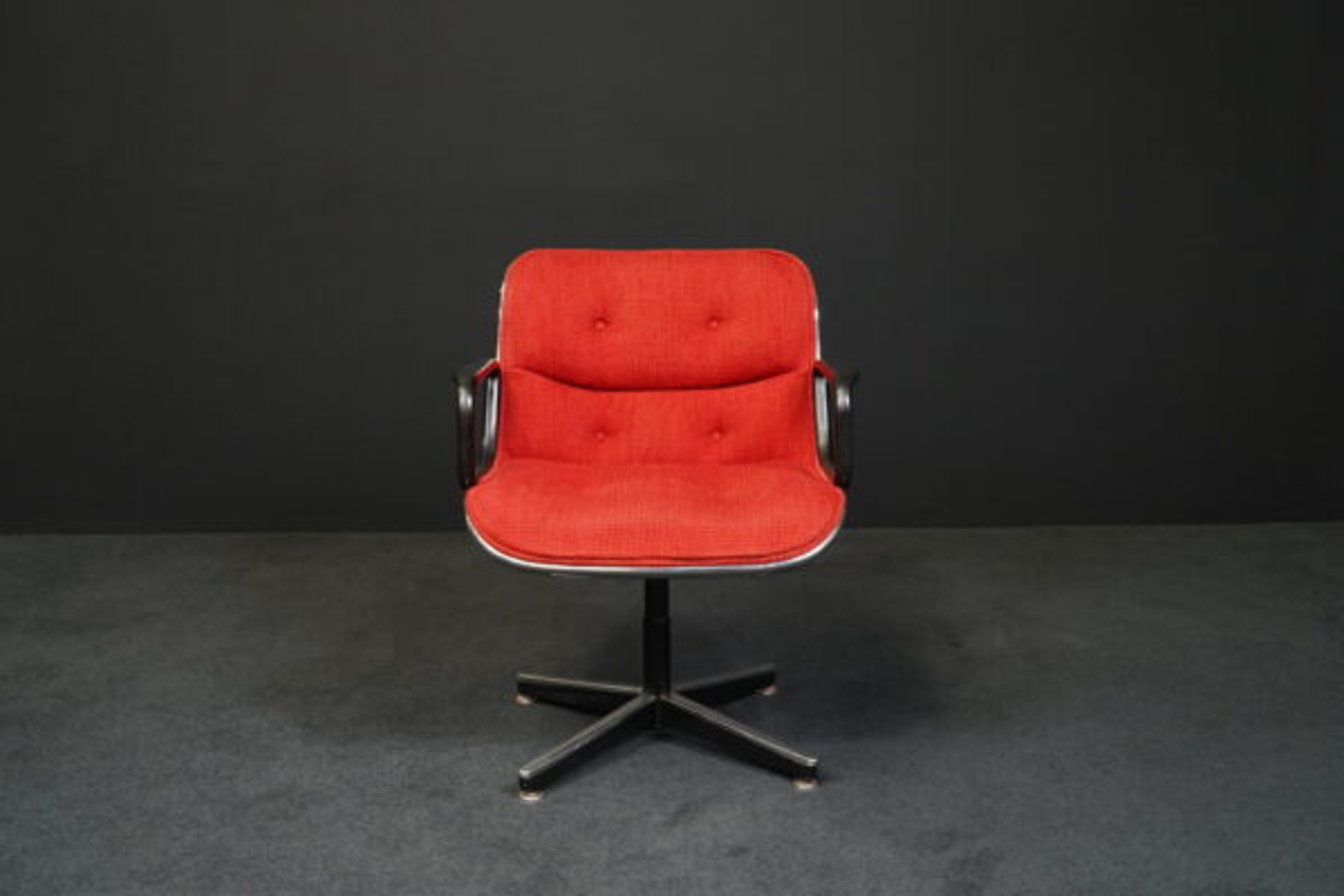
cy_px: 448
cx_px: 672
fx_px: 1531
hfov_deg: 47.4
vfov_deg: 32.6
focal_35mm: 41
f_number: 7.1
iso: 5000
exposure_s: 1/100
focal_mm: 41
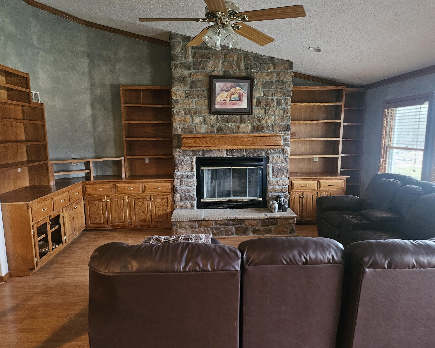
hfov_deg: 70.3
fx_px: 309
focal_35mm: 24
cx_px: 221
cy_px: 174
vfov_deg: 58.8
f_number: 1.8
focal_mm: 5.4
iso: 640
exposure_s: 1/24
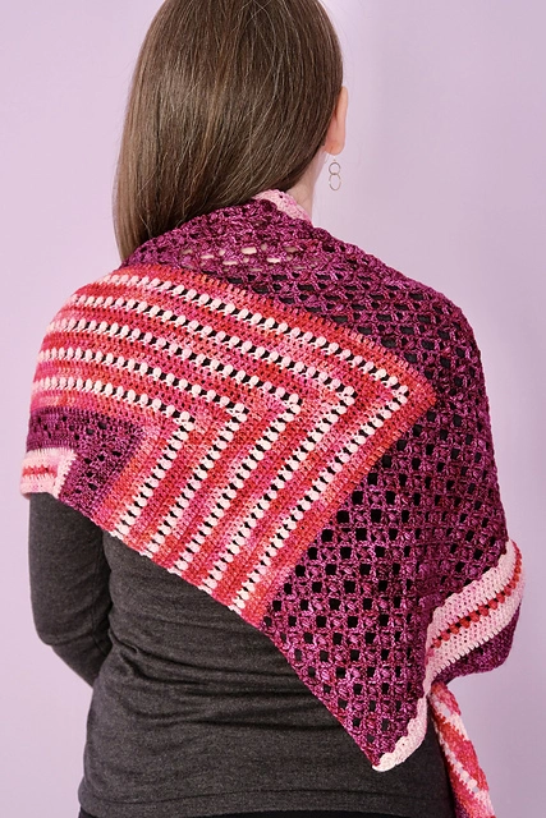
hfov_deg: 21.3
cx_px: 273
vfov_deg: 31.4
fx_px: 1455
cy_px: 409
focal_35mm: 64
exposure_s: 1/125
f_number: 4
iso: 1250
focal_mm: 42.9
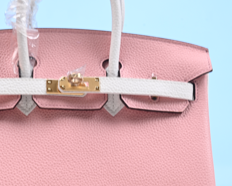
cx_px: 105
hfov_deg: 21.0
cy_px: 113
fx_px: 625
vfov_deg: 16.9
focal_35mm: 91
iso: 100
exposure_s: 1/2
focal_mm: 40
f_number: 16
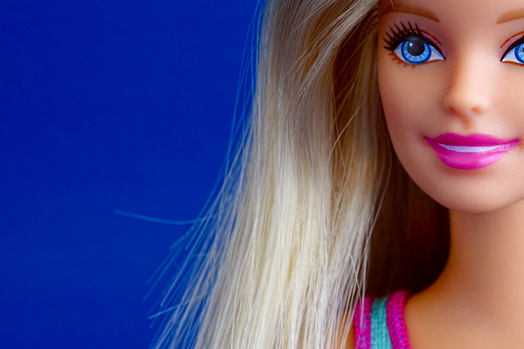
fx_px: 1921
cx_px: 337
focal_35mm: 132
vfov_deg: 10.4
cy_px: 97
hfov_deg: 15.5
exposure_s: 1
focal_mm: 50
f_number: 11
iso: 100
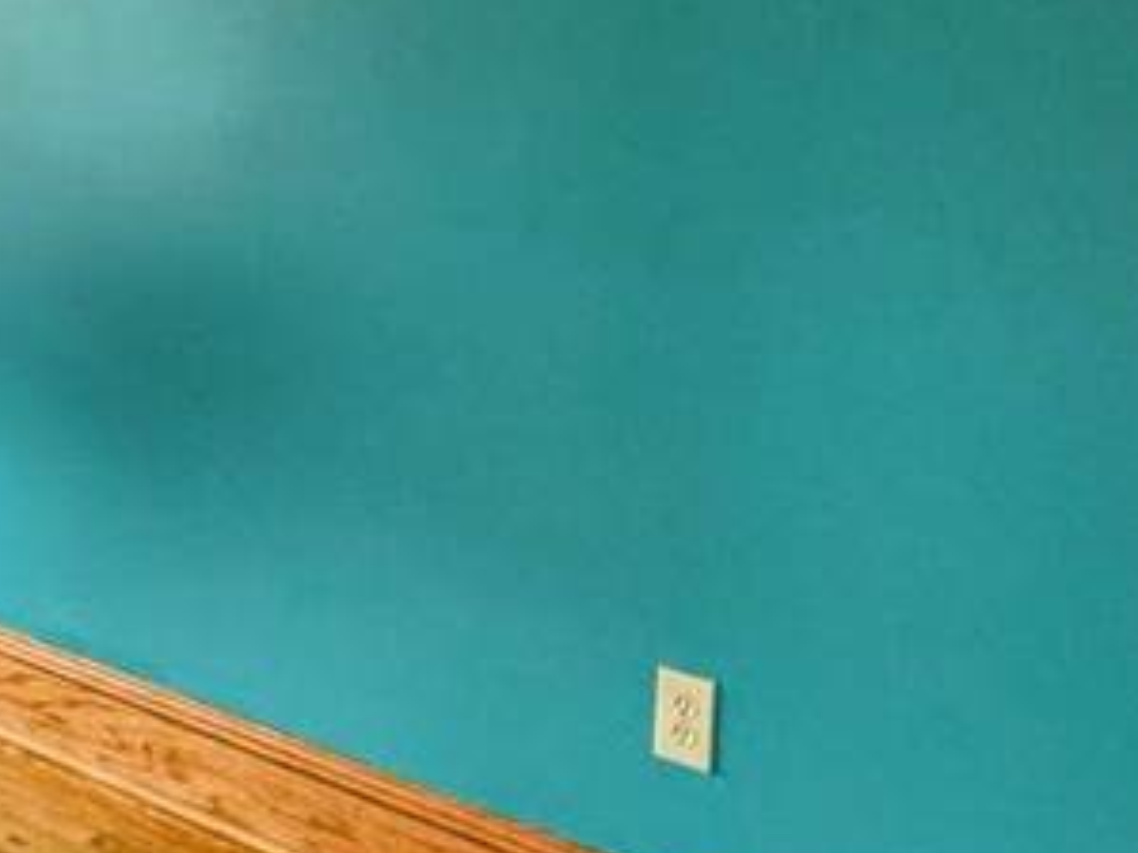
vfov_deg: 23.6
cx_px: -152
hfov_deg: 28.8
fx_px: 1972
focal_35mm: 60
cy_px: 50
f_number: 2.2
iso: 400
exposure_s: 1/60
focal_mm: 2.22
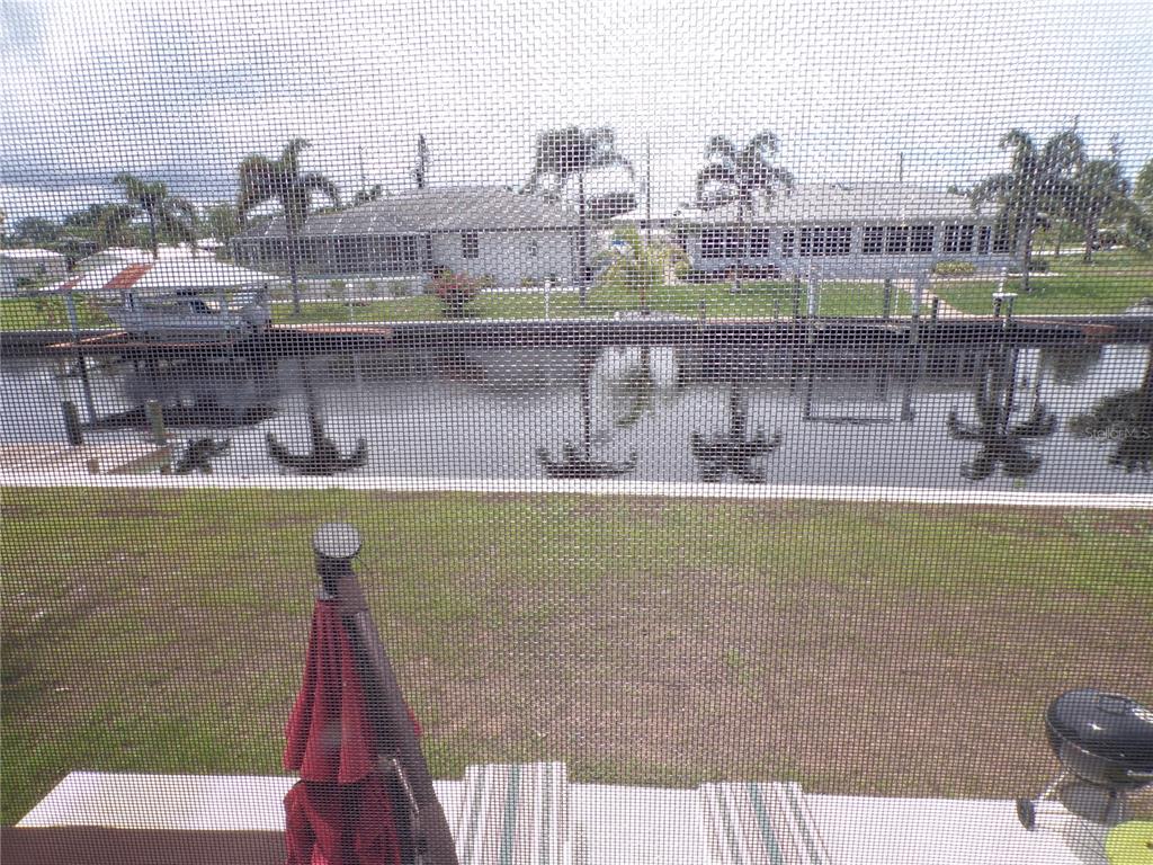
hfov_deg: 71.6
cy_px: 432
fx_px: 799
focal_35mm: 24
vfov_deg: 56.8
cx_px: 576
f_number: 5.8
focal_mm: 4.3
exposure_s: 1/210
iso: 80
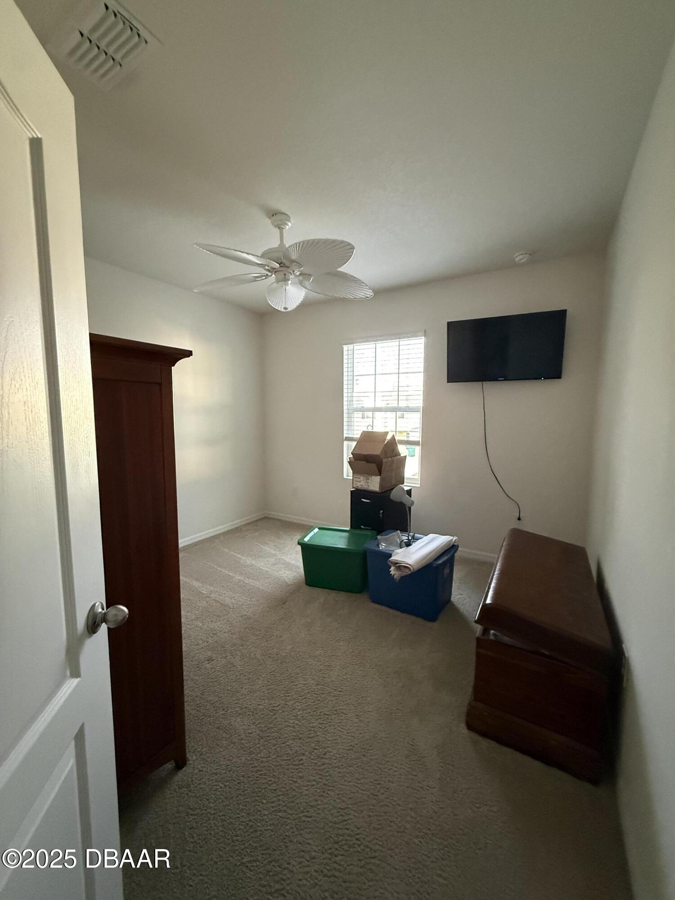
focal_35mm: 14
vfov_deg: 102.1
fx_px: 364
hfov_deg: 85.7
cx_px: 338
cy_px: 450
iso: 1000
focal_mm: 2.22
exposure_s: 1/60
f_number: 2.2
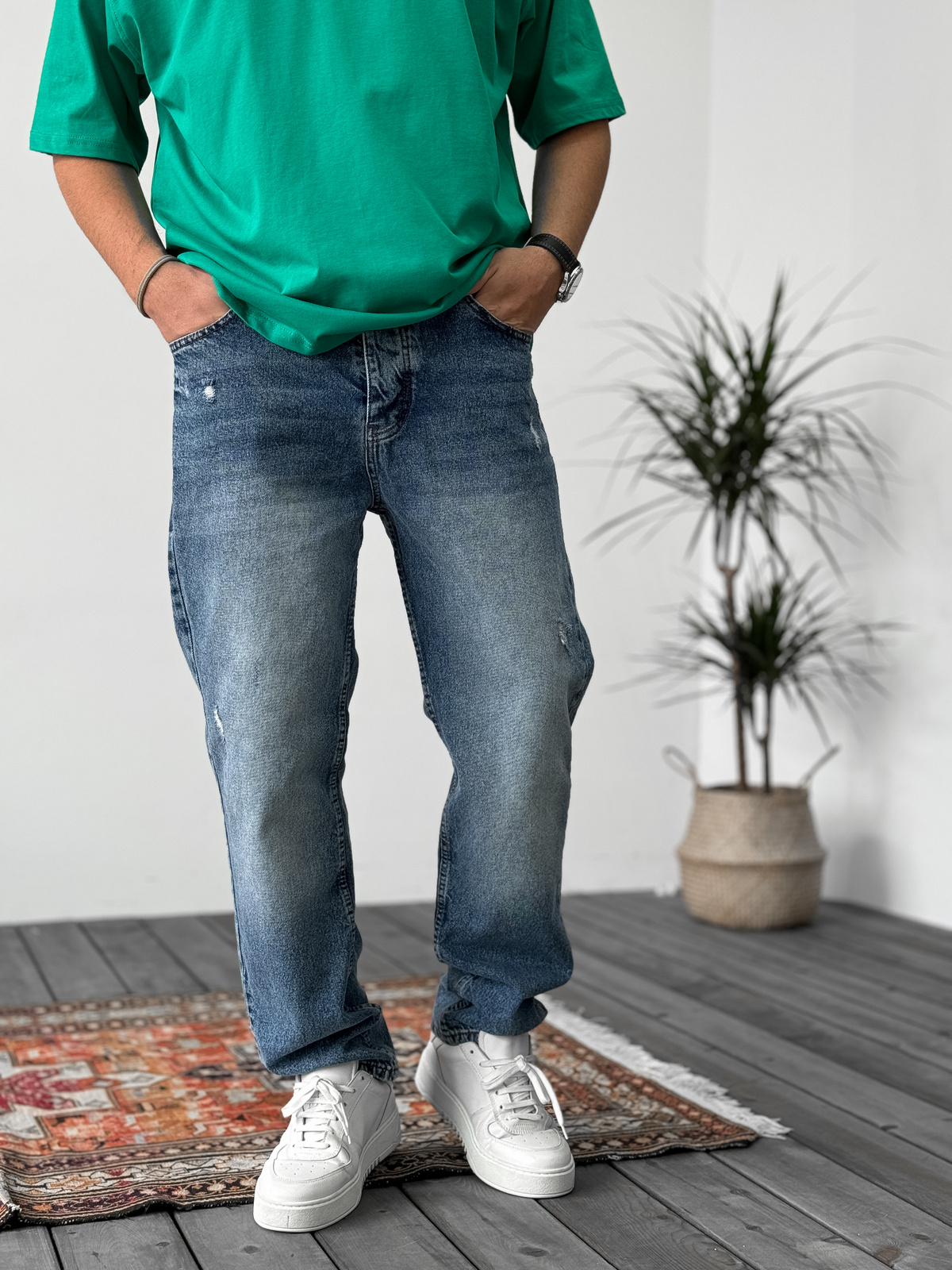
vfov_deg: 39.7
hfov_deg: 30.3
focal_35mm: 48
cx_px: 476
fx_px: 1760
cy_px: 635
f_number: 1.8
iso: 64
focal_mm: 6.86
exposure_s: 1/120
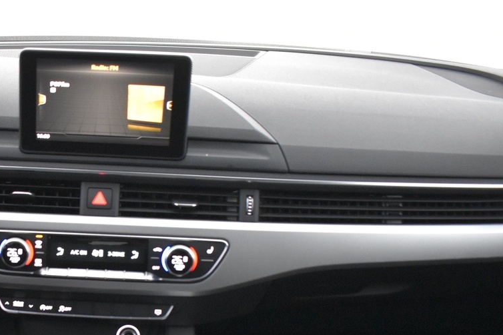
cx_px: 73
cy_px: 353
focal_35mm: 58
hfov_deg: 33.1
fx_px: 810
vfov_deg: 22.3
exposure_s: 1/20
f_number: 3.5
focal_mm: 18
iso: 3200
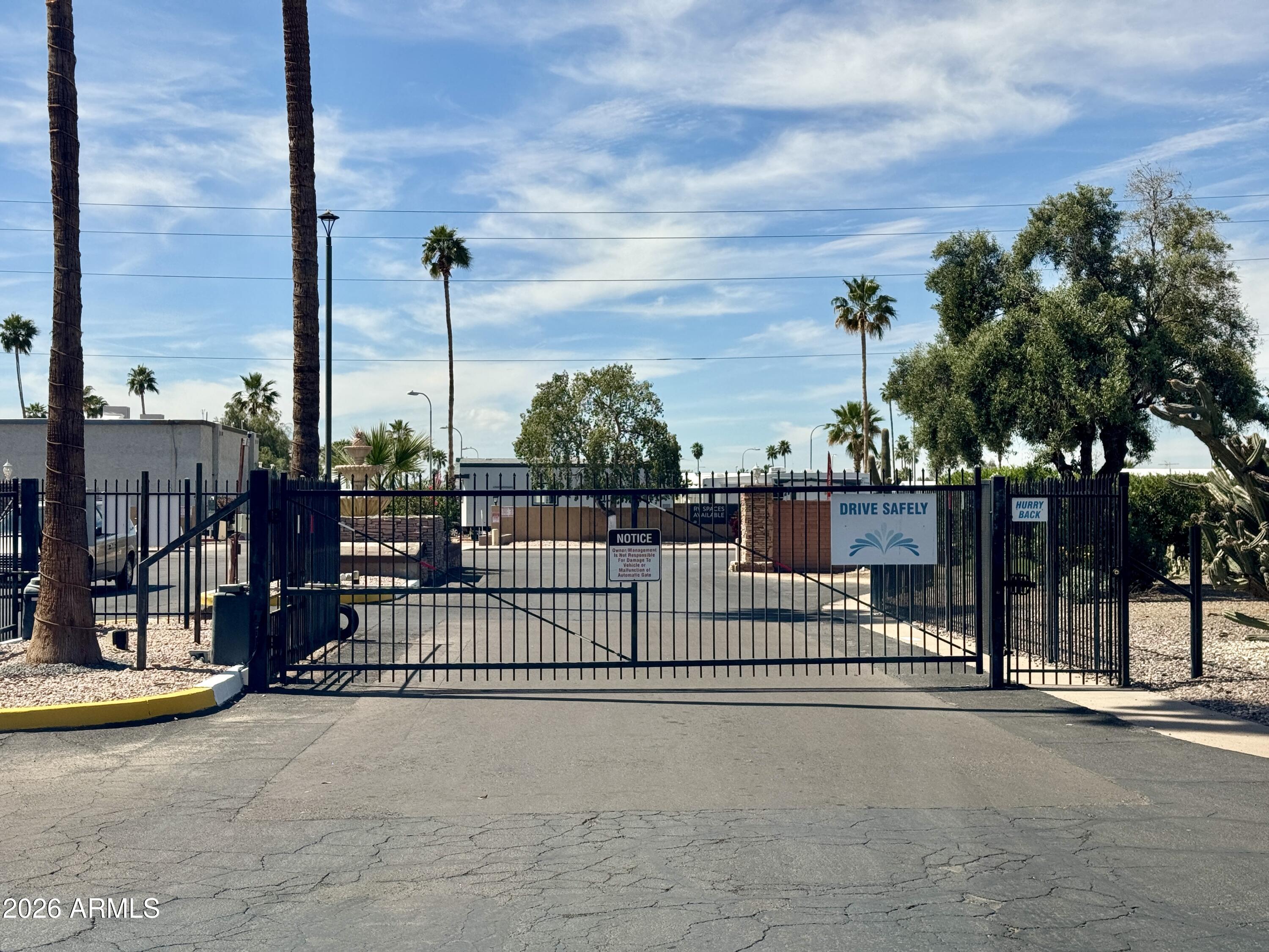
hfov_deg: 39.7
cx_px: 634
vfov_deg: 30.3
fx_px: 1760
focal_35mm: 48
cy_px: 476
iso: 64
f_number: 1.78
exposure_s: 1/4049
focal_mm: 6.76
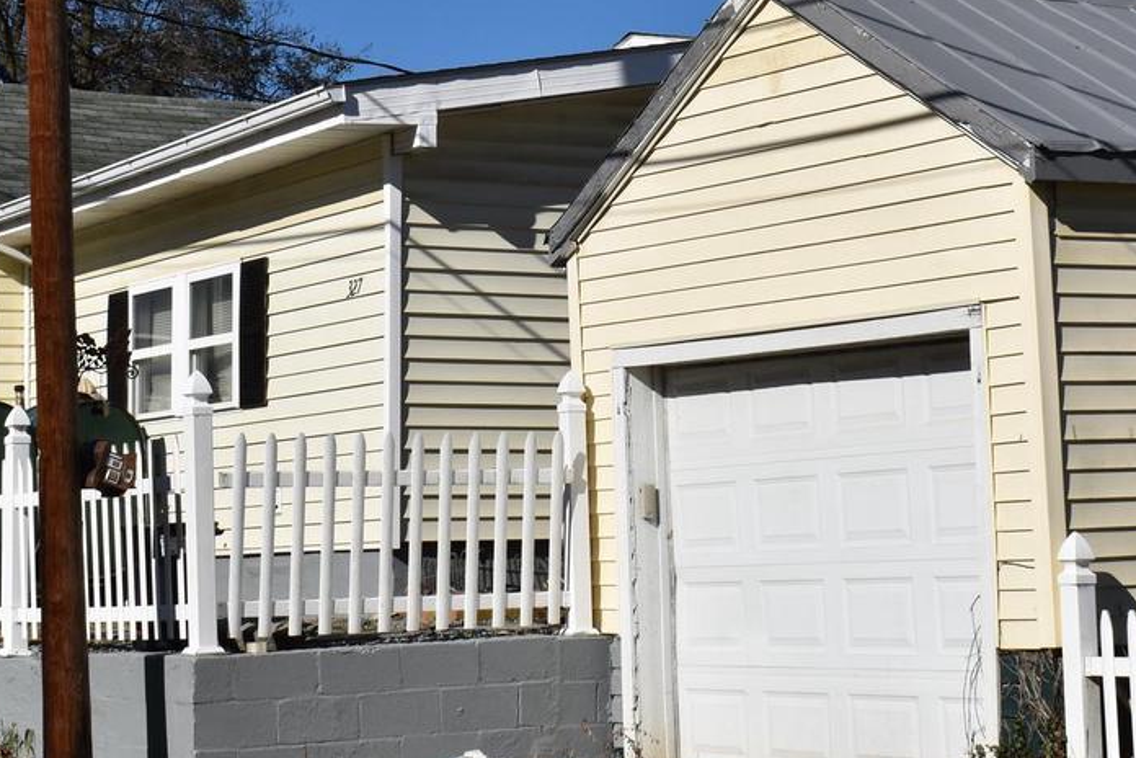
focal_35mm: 90
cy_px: 147
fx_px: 2841
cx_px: 606
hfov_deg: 22.6
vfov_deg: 15.1
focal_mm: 29
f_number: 13
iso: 200
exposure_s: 1/640
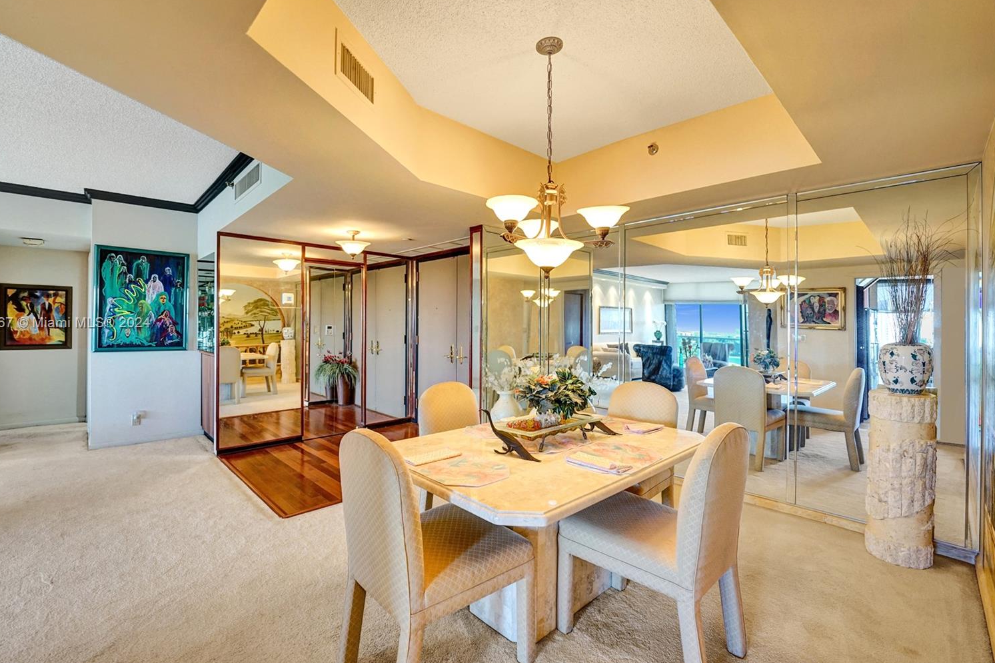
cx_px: 471
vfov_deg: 77.3
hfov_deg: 100.3
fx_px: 415
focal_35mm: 15
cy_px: 324
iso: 1250
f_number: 2.8
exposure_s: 1/200
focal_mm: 14
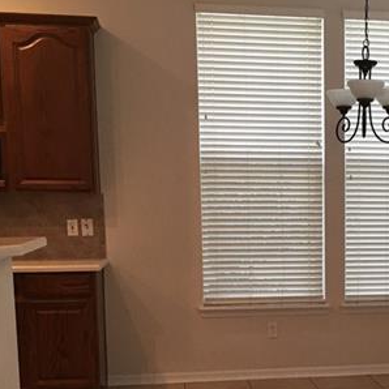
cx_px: 350
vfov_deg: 25.7
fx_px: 839
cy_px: 309
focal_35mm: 66
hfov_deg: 25.3
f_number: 2.2
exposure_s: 1/30
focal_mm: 4.15
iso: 80
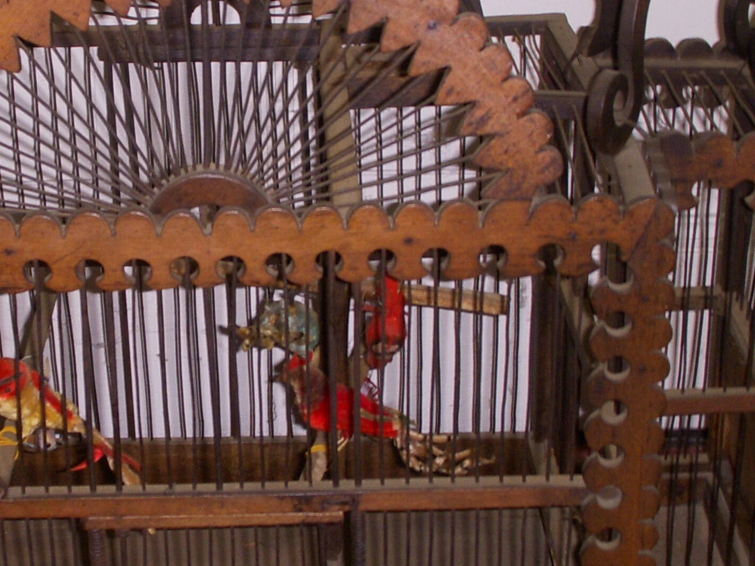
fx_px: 1897
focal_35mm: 87
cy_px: 257
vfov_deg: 17.0
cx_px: 204
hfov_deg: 22.3
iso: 100
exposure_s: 1/30
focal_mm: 6.3
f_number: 3.3
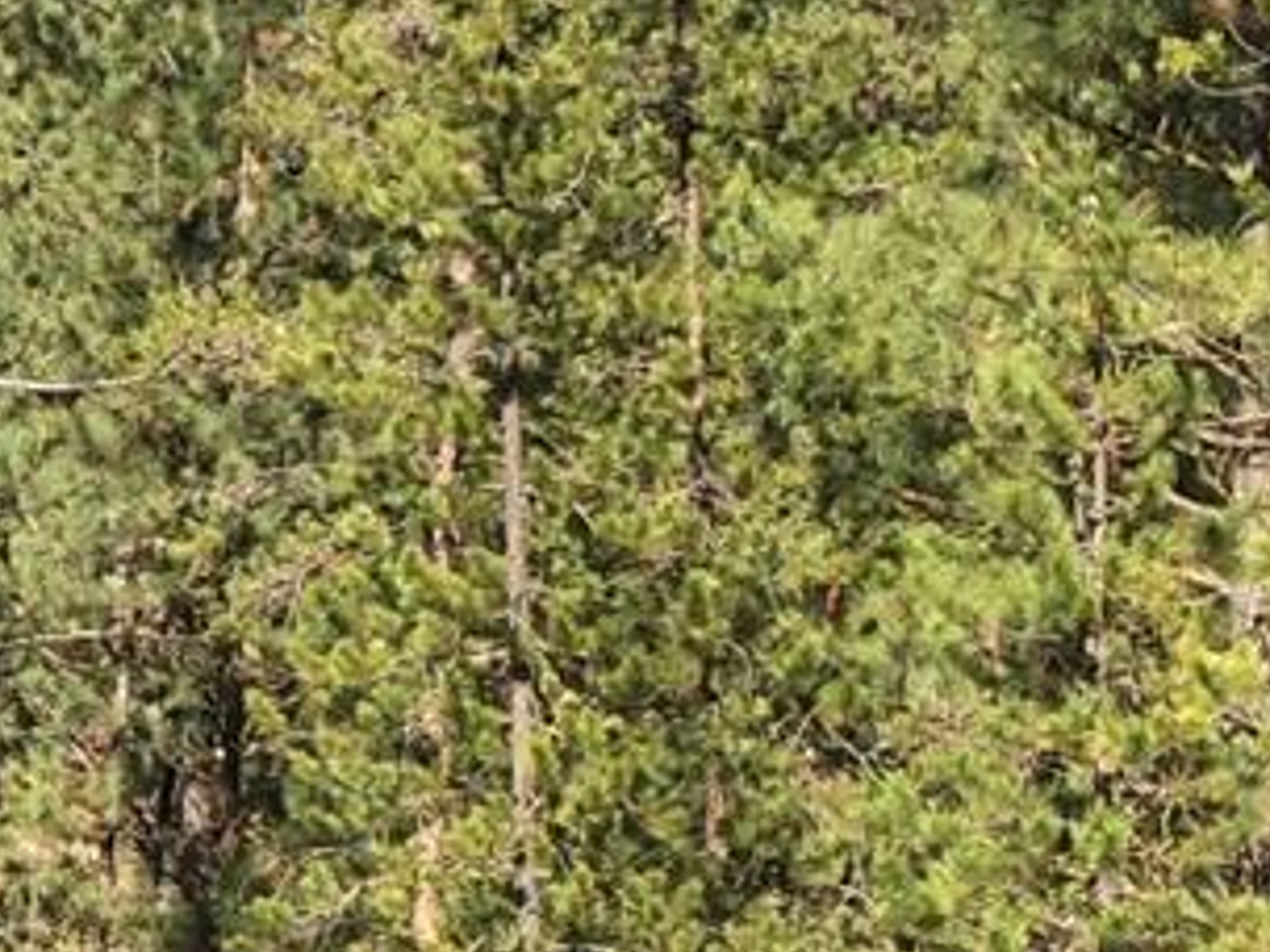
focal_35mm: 143
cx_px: -372
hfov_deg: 13.3
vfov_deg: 10.4
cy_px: 626
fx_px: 5246
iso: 32
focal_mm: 4.15
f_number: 2.2
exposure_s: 1/1368
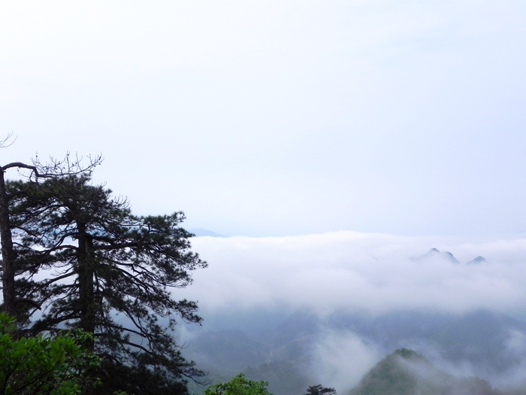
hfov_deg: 33.2
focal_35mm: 58
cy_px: 198
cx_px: 263
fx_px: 881
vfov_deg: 25.2
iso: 160
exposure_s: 1/250
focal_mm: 10.3
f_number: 6.3
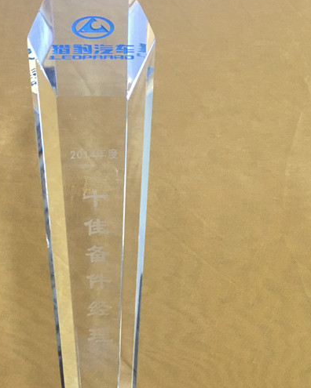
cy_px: 268
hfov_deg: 24.9
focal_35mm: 61
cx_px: 103
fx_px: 702
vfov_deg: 30.7
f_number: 2.2
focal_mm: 4.15
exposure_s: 1/33
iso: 50
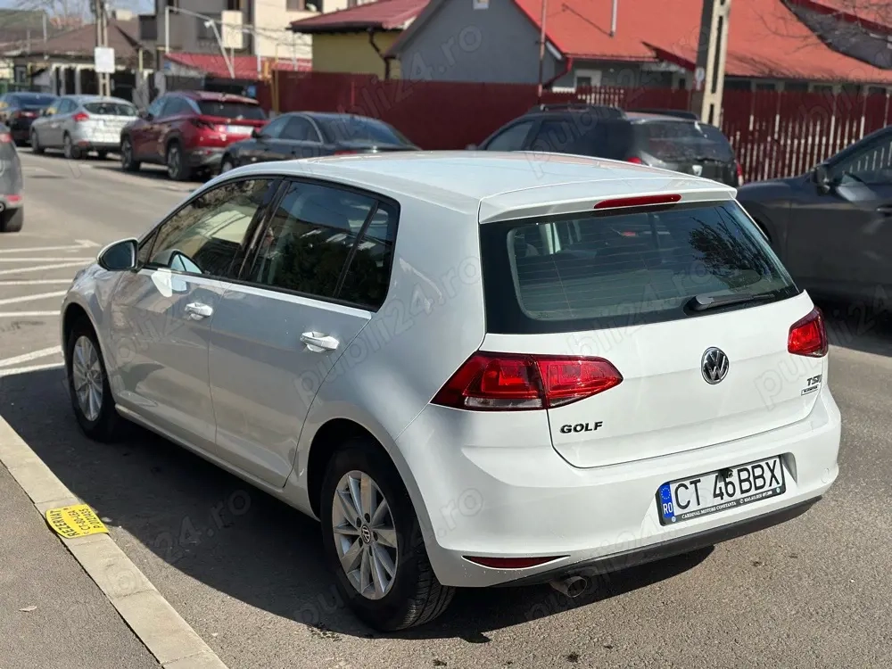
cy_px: 334
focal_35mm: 48
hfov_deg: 39.7
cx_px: 446
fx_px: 1237
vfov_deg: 30.3
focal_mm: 6.86
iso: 100
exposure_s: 1/8197
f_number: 1.78
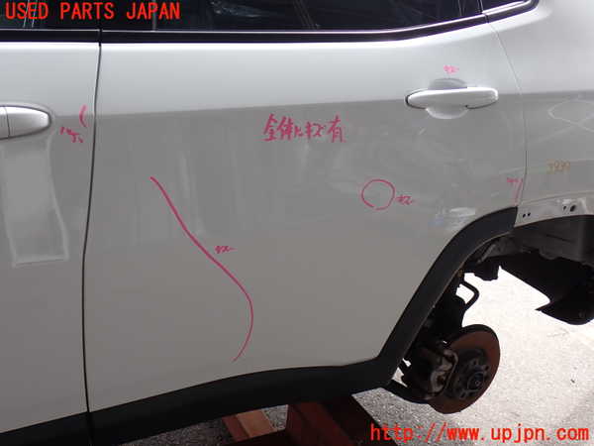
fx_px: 618
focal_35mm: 36
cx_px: 297
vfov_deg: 39.7
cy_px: 223
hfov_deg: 51.4
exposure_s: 1/80
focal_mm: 6.37
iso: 100
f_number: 3.5
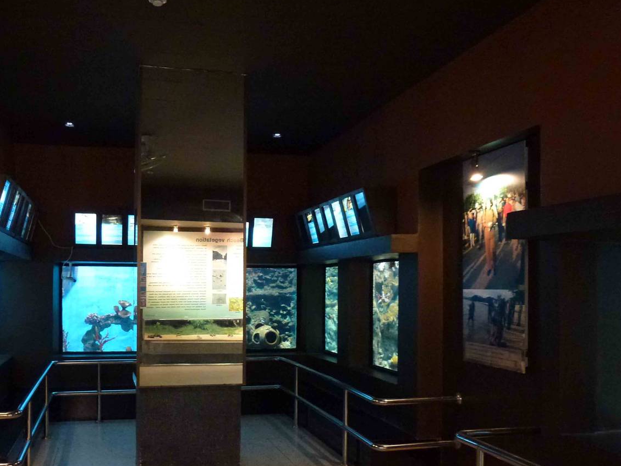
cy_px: 298
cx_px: 237
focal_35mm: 34
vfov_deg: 41.4
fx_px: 610
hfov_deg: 53.4
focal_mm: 4.3
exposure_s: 1/4
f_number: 3.3
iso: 400
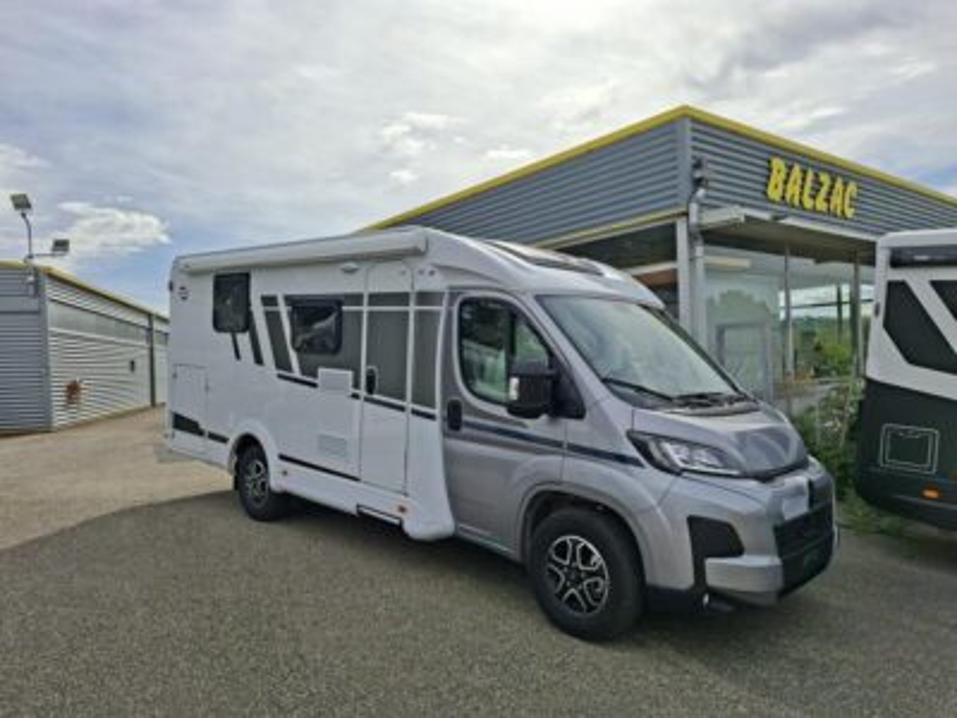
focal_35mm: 23
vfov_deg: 58.9
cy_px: 359
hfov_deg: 73.9
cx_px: 478
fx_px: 636
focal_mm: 5.54
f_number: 1.8
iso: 50
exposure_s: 1/5000
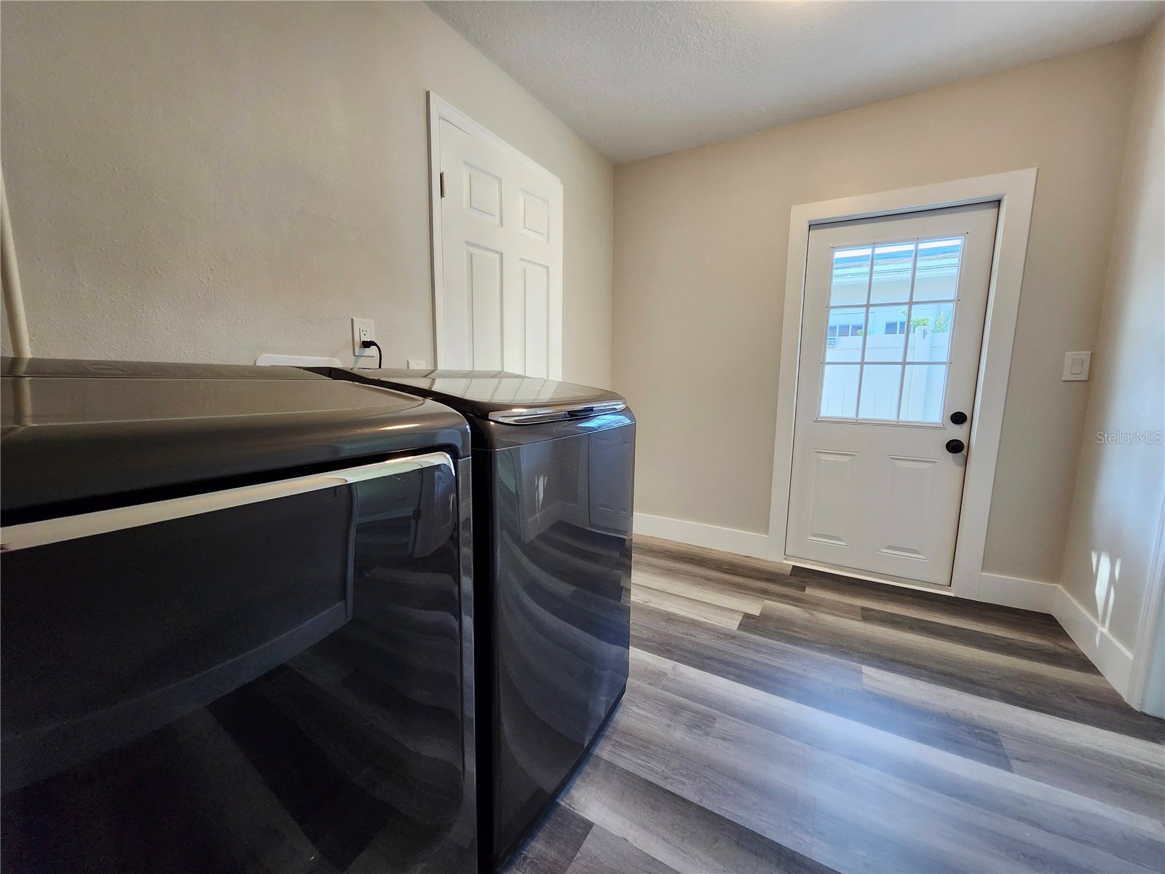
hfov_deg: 106.2
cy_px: 437
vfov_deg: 89.9
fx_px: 438
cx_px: 582
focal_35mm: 13
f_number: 2.2
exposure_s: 1/60
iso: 250
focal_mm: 1.74
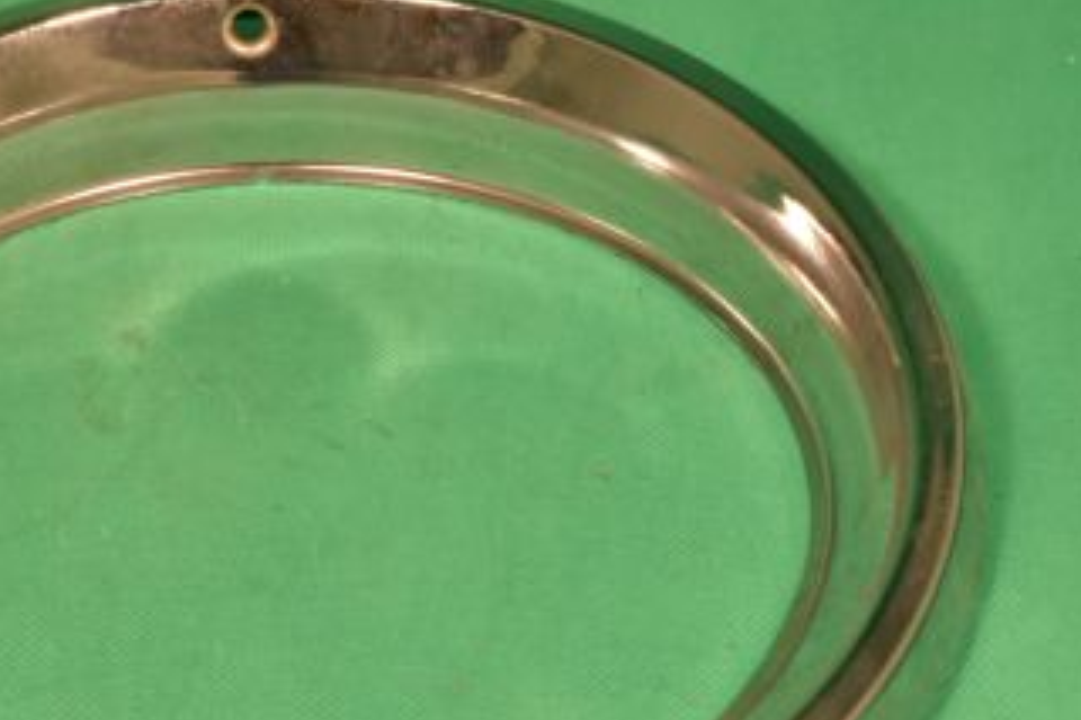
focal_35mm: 107
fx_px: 3211
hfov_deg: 19.0
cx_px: 331
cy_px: 450
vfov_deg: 12.8
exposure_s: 1/60
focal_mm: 38
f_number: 22
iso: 1400
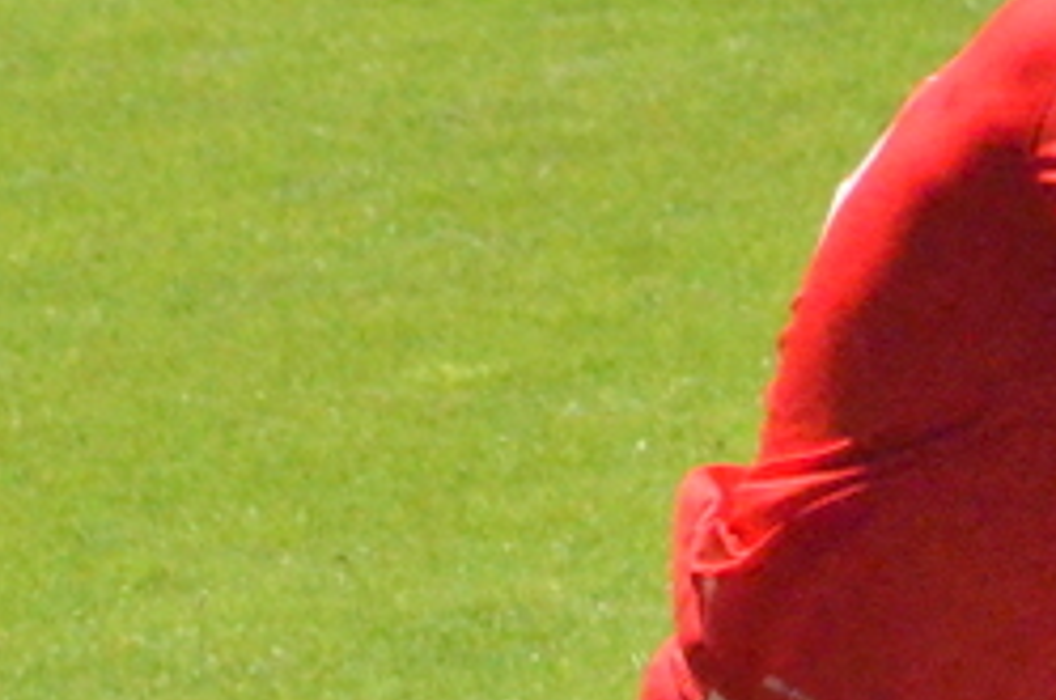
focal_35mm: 1954
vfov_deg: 0.7
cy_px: 660
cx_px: 2091
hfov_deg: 1.1
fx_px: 57207
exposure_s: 1/8000
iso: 6400
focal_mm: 270
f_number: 13
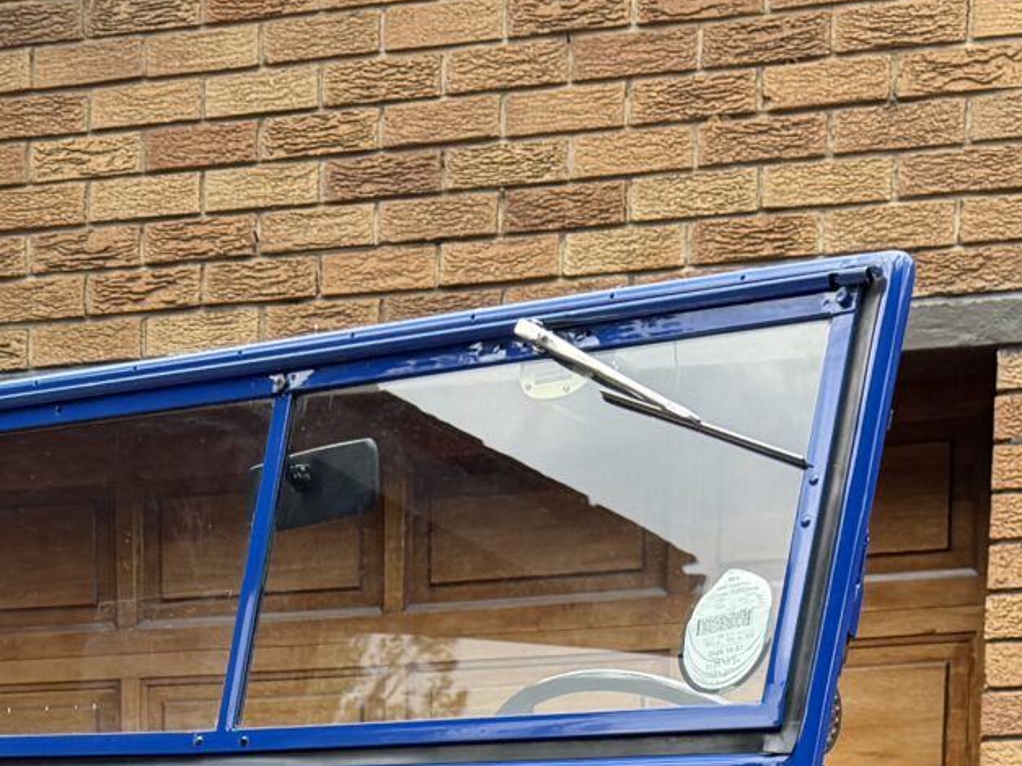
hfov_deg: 19.8
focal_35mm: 98
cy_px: 1514
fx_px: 2893
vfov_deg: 13.1
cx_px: 209
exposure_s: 1/484
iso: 80
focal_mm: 6.76
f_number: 1.78
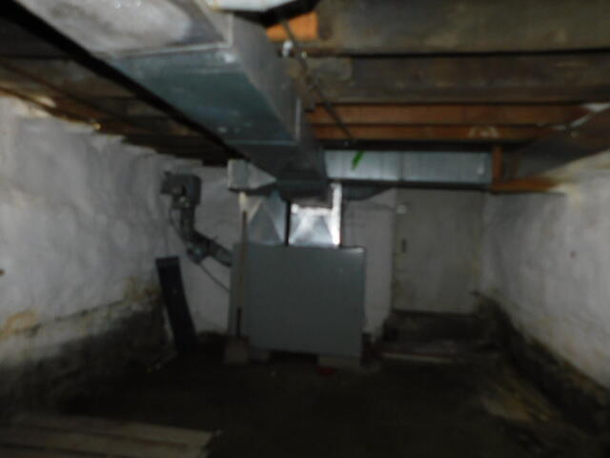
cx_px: 305
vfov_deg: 58.9
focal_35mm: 23
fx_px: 405
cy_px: 229
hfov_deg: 73.9
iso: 200
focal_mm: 4
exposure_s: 1/30
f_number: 3
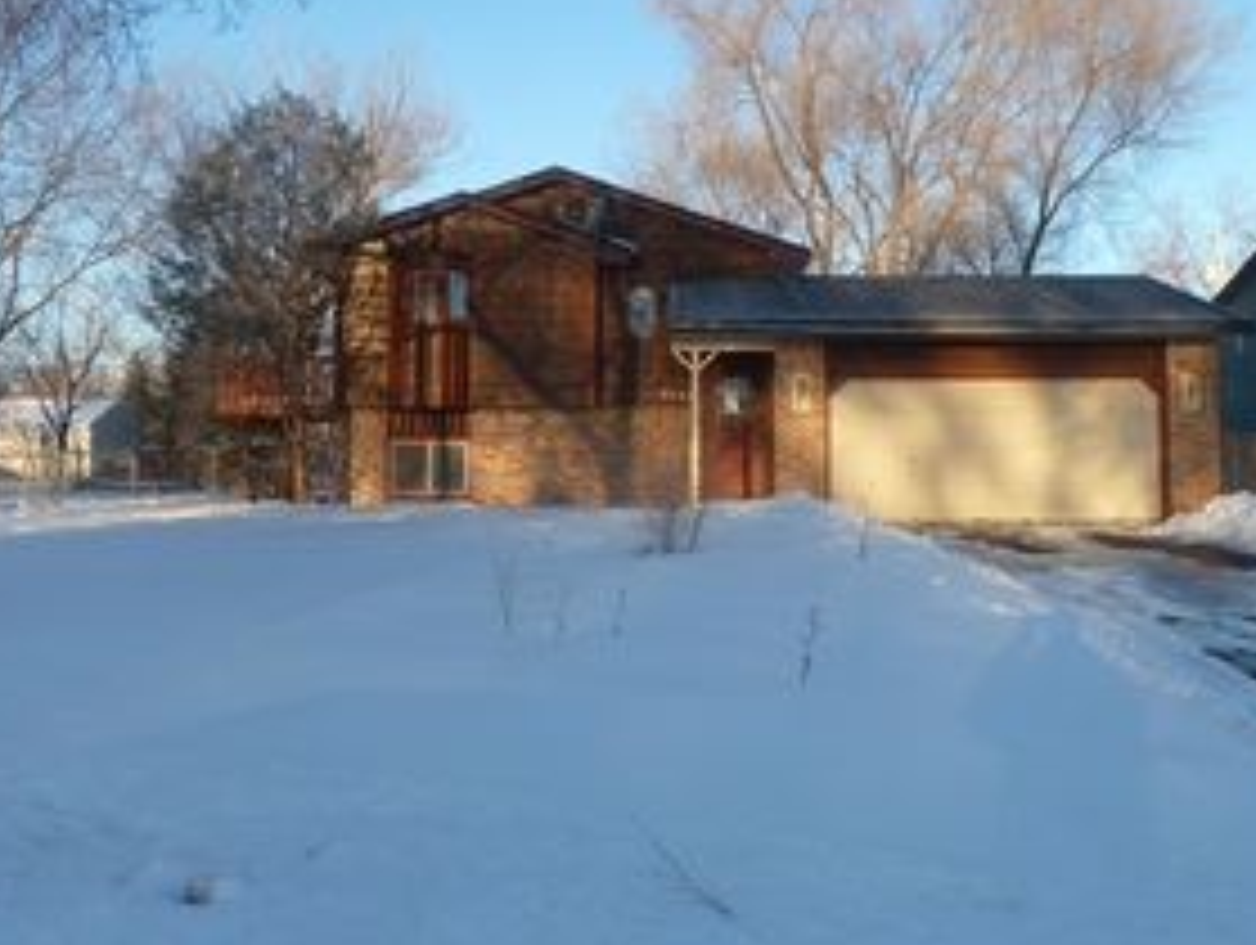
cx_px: 653
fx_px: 1126
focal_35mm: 31
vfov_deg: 45.3
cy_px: 382
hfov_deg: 58.3
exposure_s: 1/200
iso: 80
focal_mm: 4.1
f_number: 4
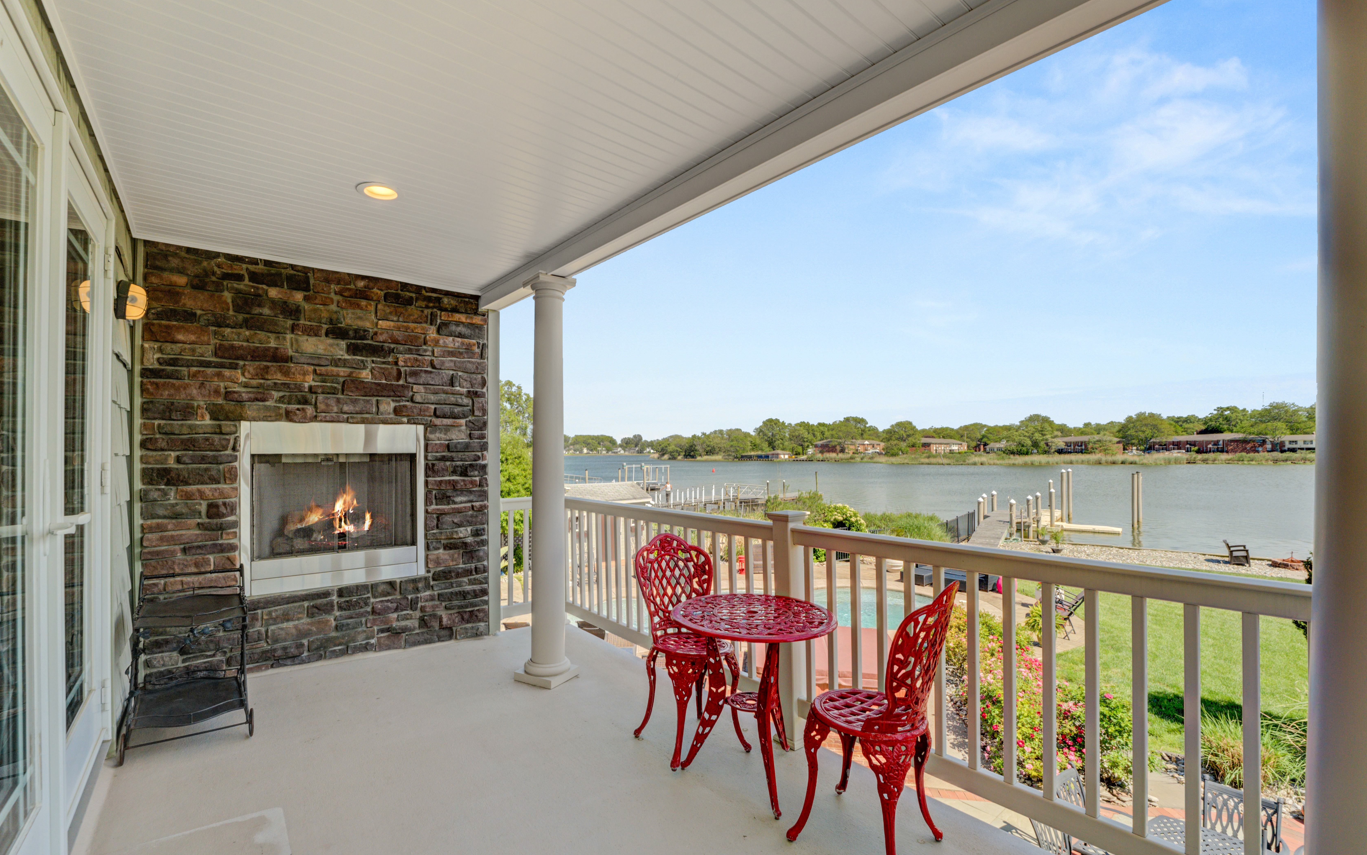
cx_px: 665
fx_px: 559
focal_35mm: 15
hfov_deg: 101.4
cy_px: 428
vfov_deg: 74.8
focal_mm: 14
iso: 400
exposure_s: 1/640
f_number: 9
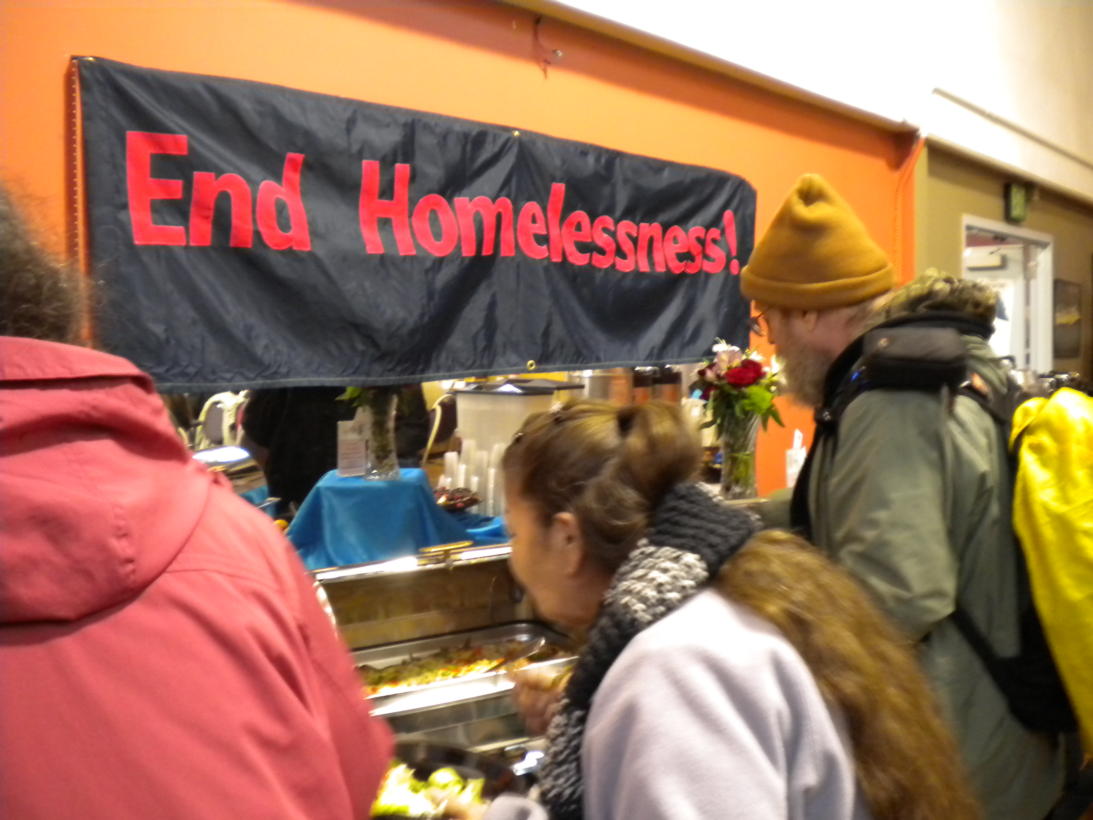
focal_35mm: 35
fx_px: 1105
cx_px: 546
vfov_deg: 40.7
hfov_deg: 52.6
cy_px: 410
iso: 400
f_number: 3.1
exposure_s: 1/13.1
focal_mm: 6.3
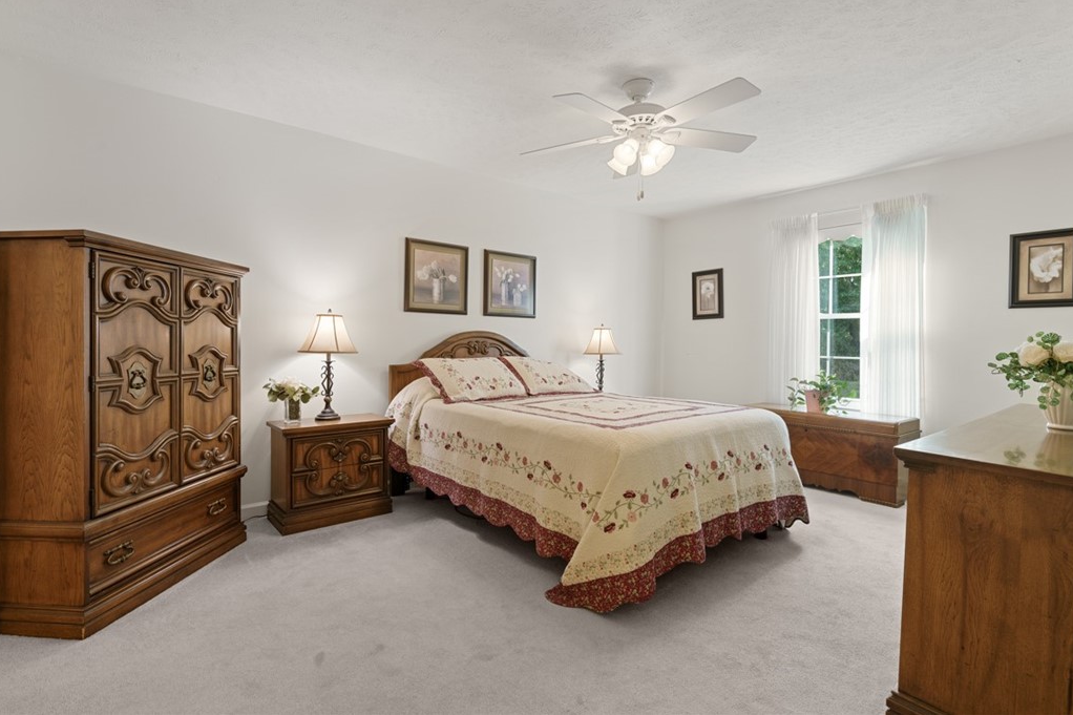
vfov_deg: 70.4
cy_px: 336
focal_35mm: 17
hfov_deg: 93.3
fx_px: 507
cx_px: 522
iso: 400
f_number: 8
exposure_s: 1/3
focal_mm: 16
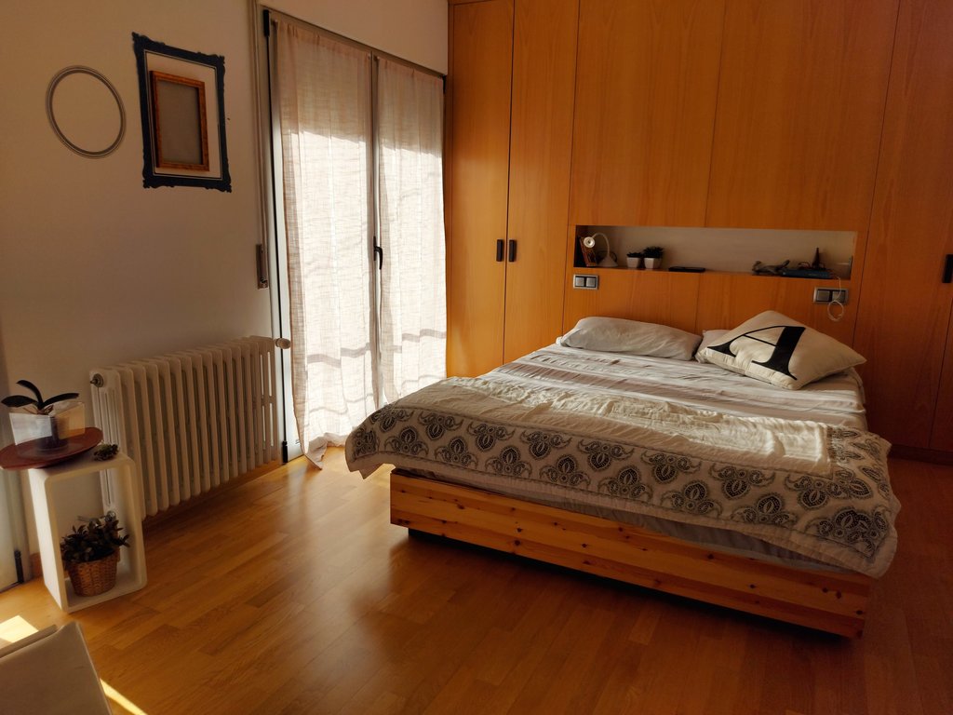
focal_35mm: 24
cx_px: 476
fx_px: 661
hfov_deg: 71.6
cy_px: 358
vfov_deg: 56.8
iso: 32
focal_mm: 5.23
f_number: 1.8
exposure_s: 1/296
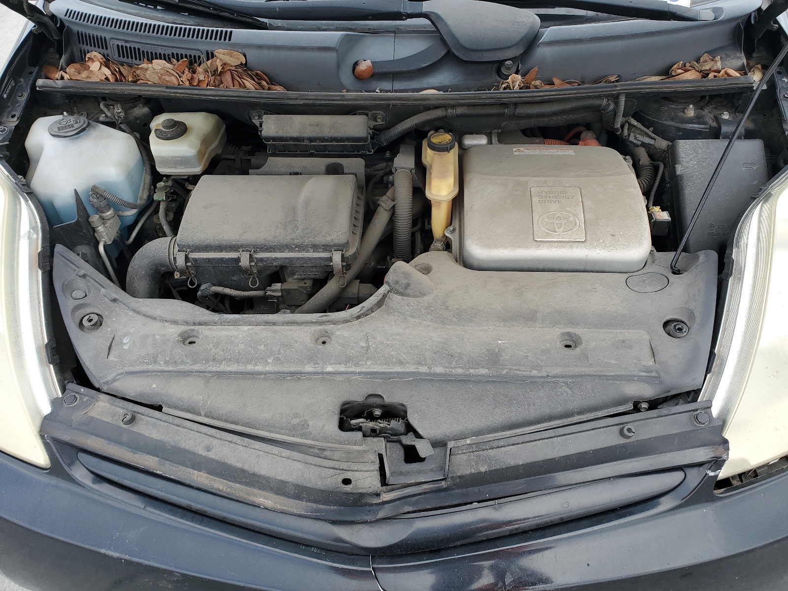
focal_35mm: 26
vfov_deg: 53.1
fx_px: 592
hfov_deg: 67.3
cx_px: 394
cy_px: 296
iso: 50
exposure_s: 1/164
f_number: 1.5
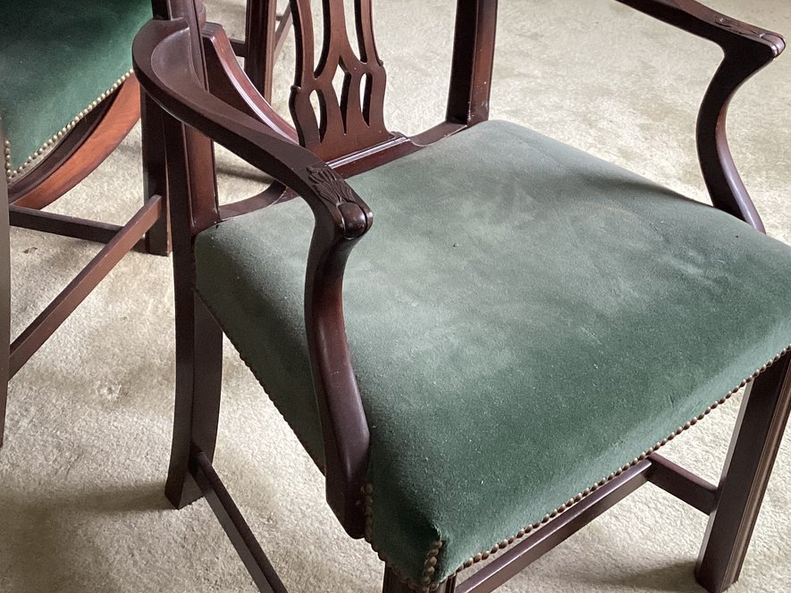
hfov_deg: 36.2
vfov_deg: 27.1
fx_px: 1211
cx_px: 369
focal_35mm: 53
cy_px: 134
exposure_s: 1/50
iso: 100
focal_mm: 3.3
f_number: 2.4
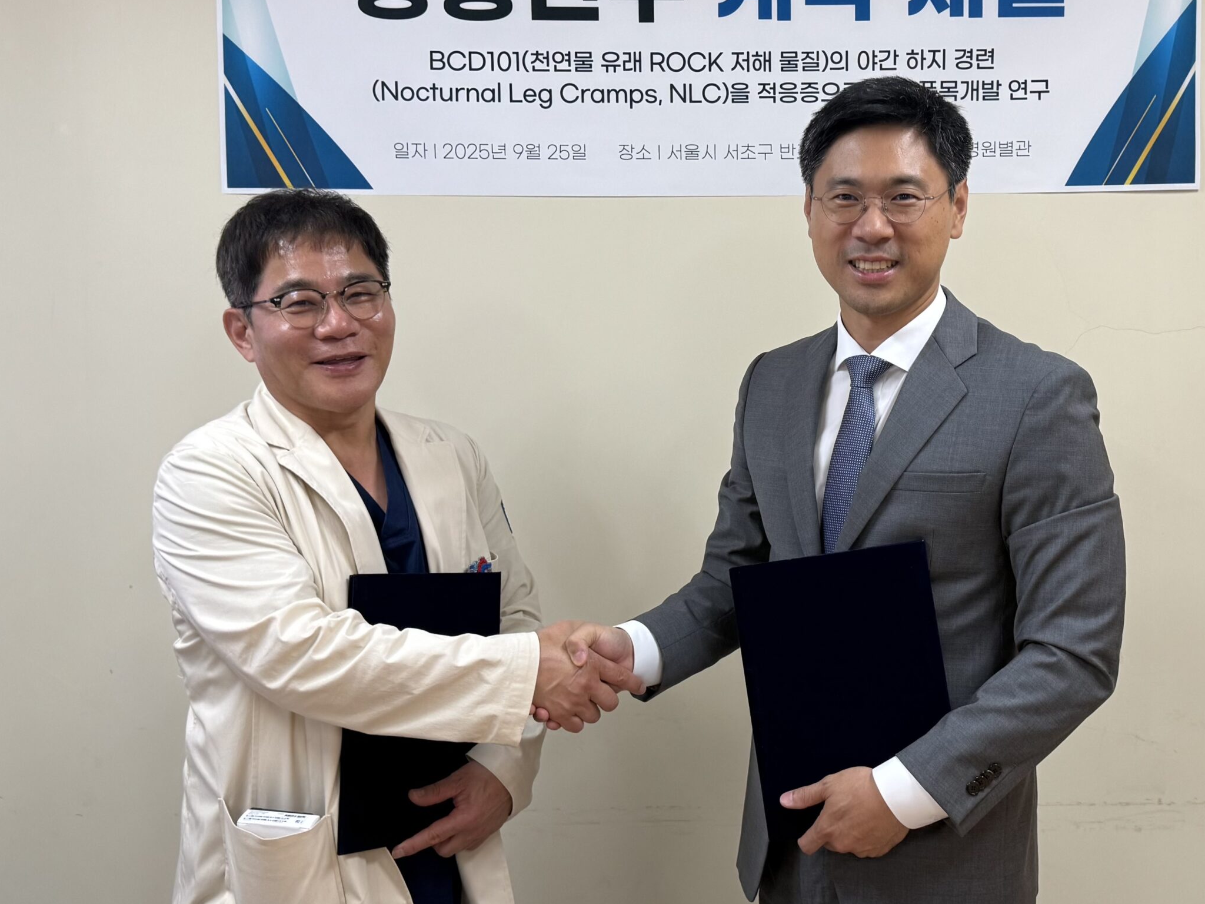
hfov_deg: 59.8
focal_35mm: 30
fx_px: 1044
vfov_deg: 46.7
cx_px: 665
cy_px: 390
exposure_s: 1/120
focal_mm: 6.76
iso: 160
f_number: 1.78
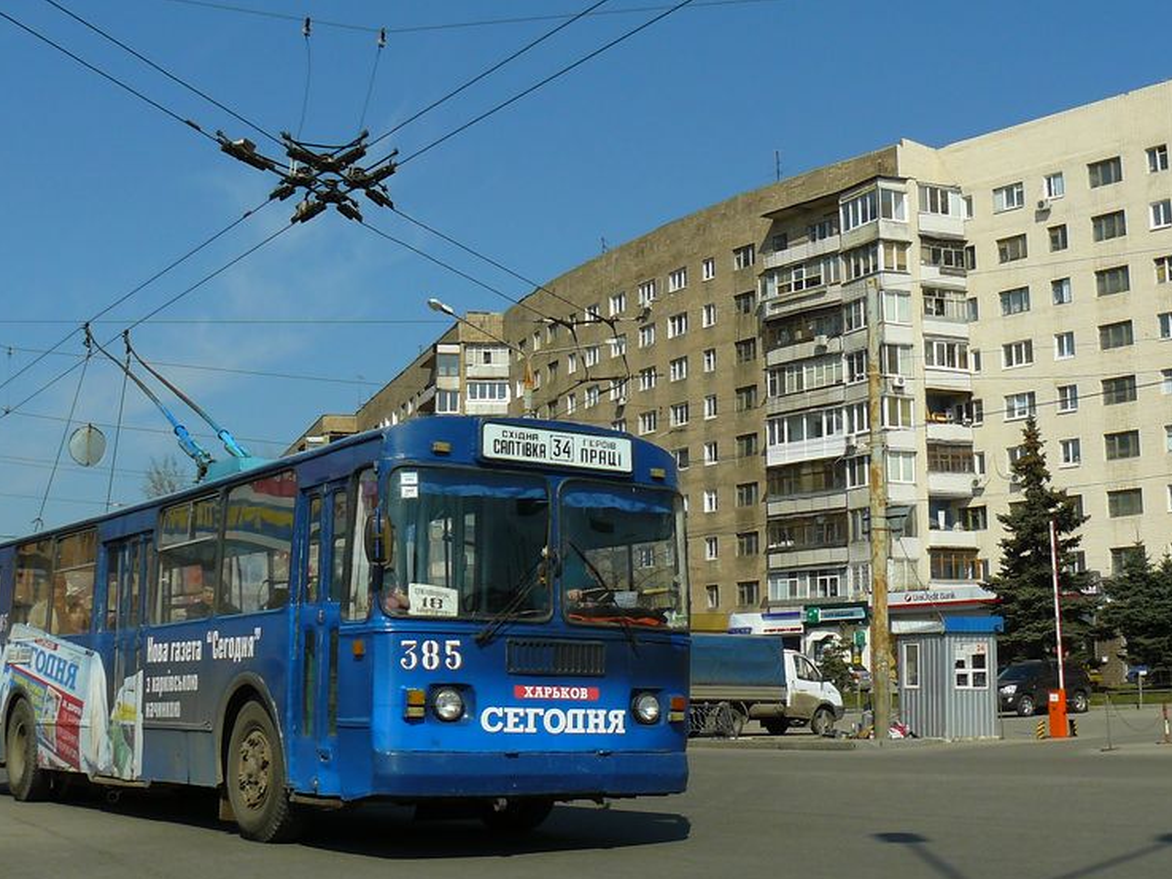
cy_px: 329
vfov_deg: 29.0
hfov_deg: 38.1
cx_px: 646
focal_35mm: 50
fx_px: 1693
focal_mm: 6
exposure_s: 1/1300
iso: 100
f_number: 4
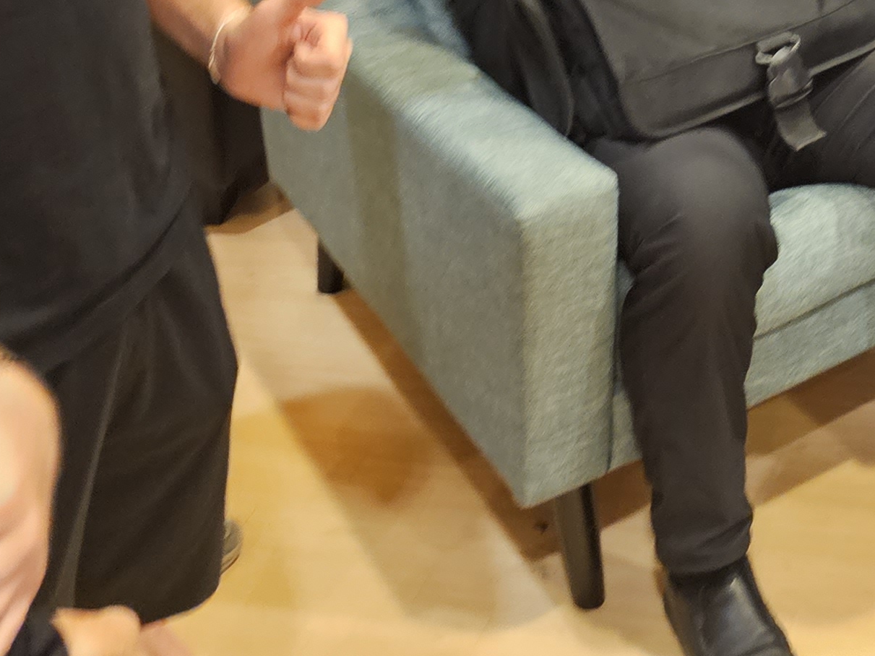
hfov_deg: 23.8
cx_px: 995
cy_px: -396
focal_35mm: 76
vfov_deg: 17.1
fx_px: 1921
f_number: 1.7
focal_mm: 6.3
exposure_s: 1/24
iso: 640
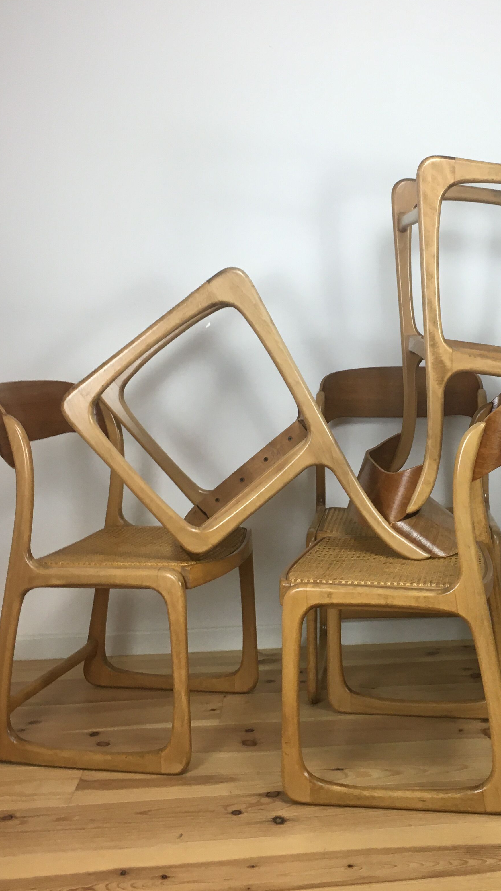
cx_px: 386
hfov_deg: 28.5
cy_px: 446
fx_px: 968
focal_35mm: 41
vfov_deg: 49.4
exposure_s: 1/33
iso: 32
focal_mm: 4.15
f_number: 2.2
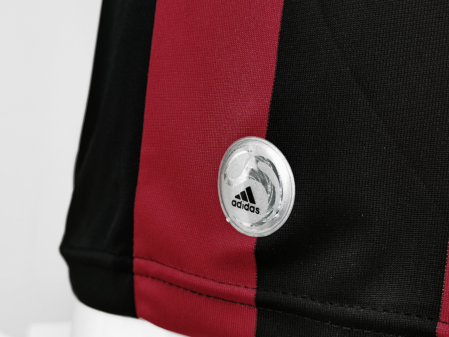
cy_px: 168
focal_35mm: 45
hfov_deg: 42.1
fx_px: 584
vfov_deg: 32.2
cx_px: 224
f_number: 1.8
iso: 200
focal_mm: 5.58
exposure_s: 1/36
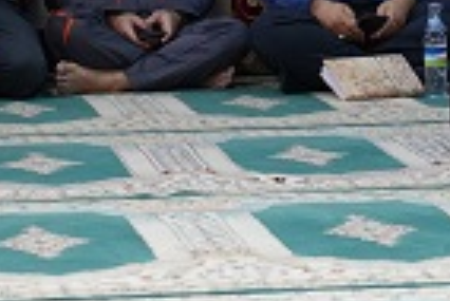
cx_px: 412
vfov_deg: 5.5
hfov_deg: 8.2
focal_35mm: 250
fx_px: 3128
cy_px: 57
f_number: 4
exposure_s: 1/160
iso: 2500
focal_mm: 70
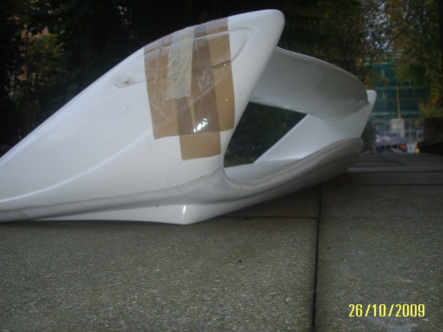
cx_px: 222
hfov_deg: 47.9
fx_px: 499
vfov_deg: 36.8
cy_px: 166
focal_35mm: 39
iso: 100
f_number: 3.5
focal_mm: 6.6
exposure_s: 1/45
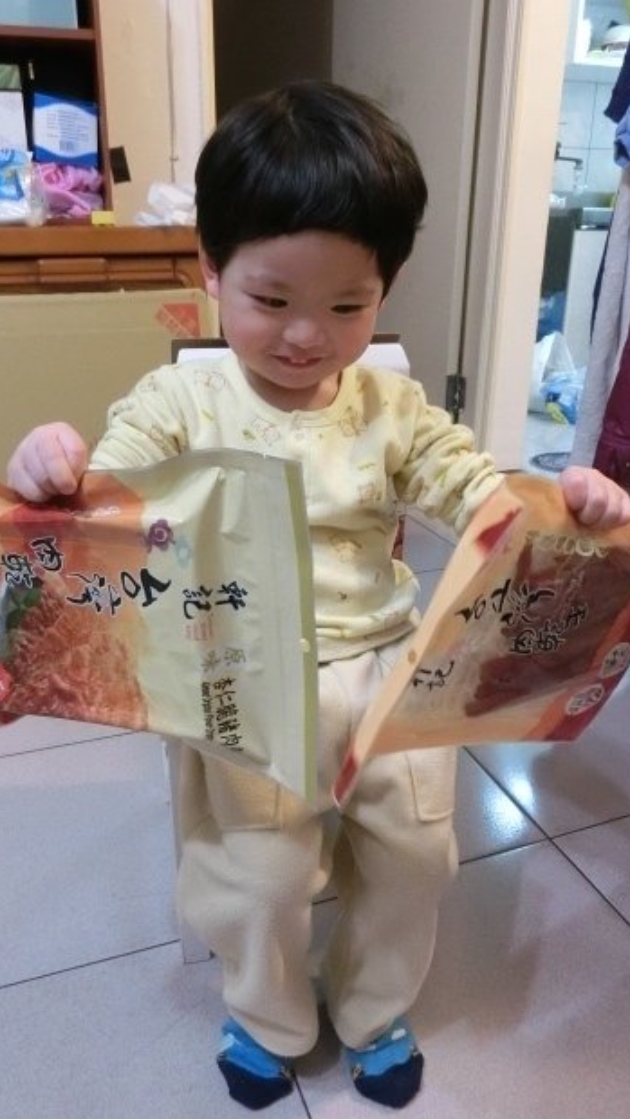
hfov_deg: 42.9
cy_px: 549
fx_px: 801
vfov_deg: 69.8
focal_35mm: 27
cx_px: 280
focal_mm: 4.24
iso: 800
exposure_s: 1/30
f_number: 3
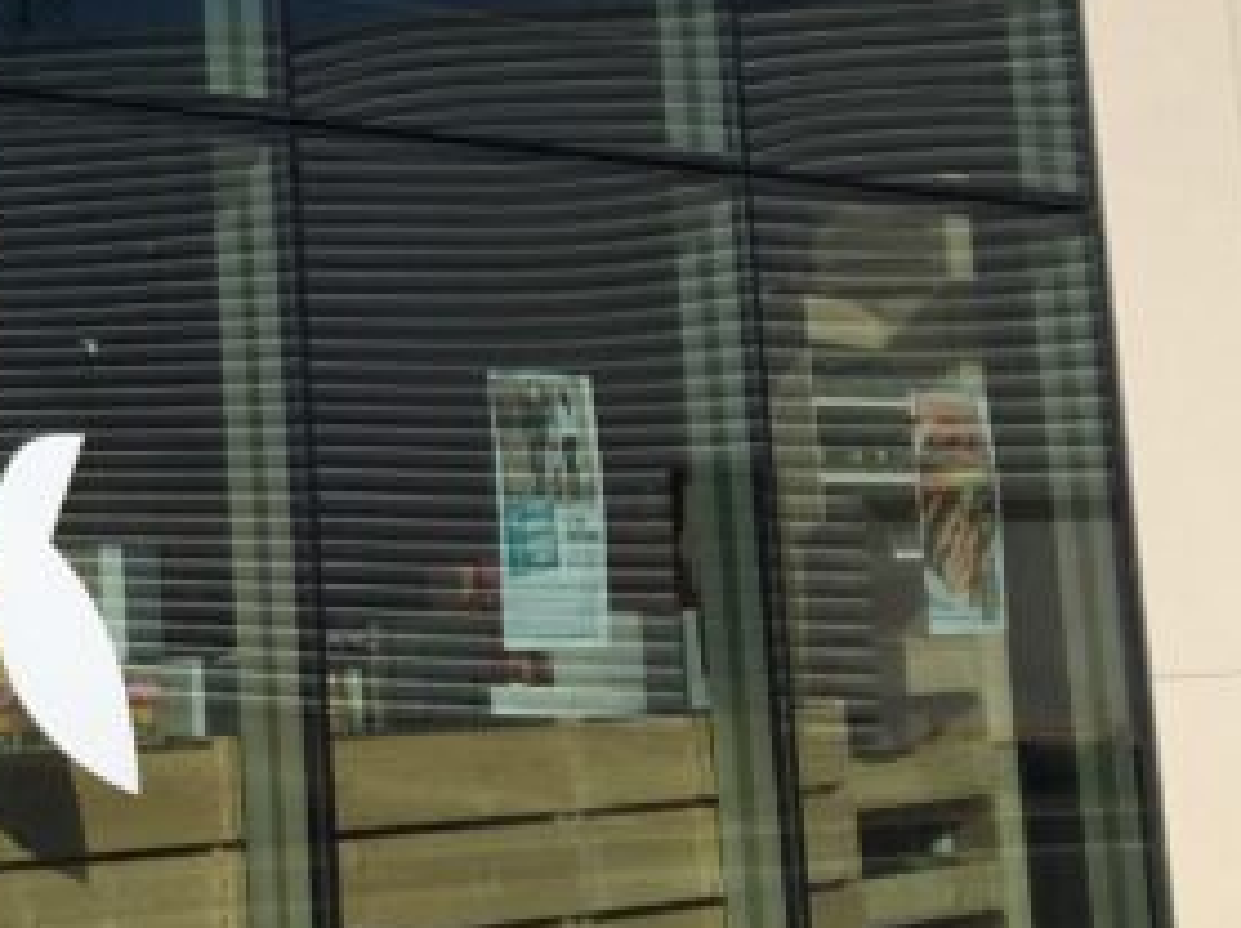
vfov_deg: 13.2
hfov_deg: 17.0
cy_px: -406
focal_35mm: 107
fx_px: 3833
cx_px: -496
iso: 25
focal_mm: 4.15
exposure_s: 1/3344
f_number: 2.2
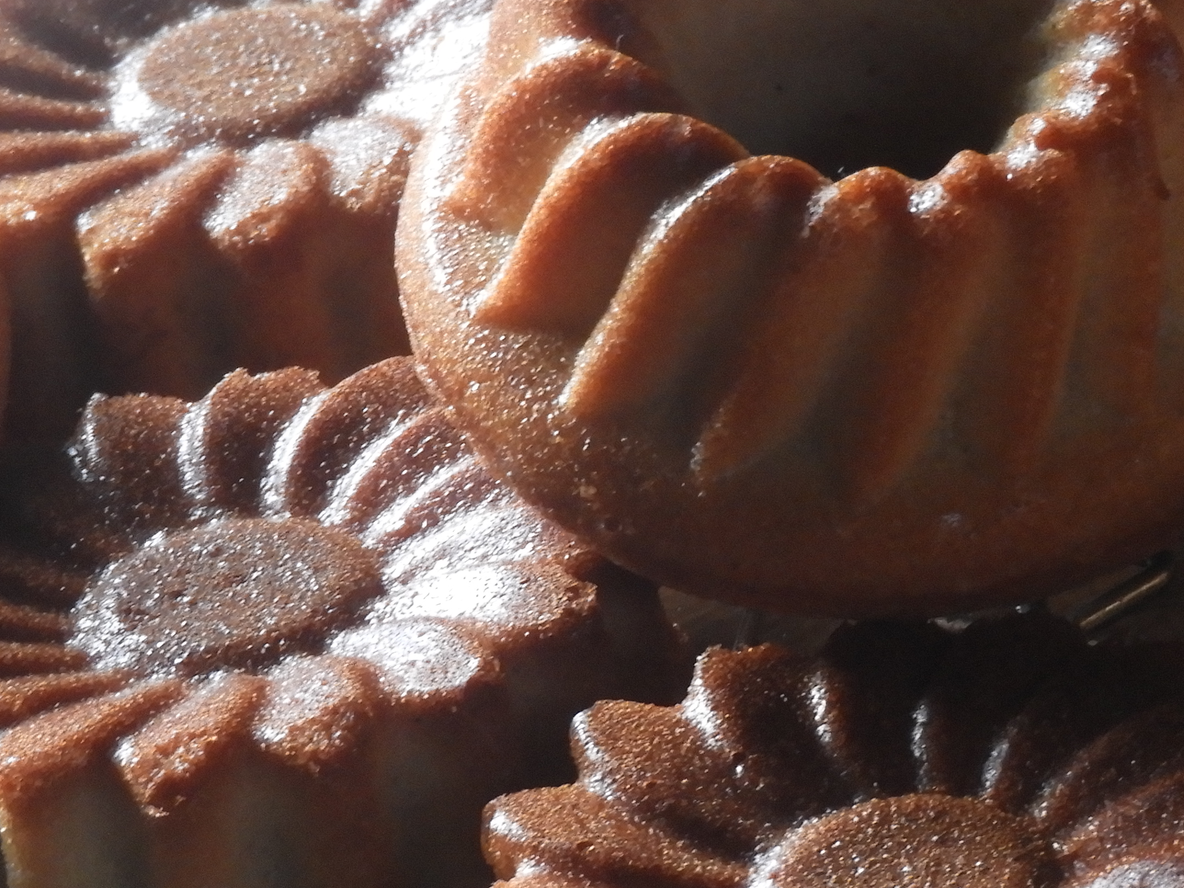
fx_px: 12313
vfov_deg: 4.1
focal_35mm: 360
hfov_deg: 5.5
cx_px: 658
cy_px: 428
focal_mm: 26.9
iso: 400
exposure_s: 1/15
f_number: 5.2
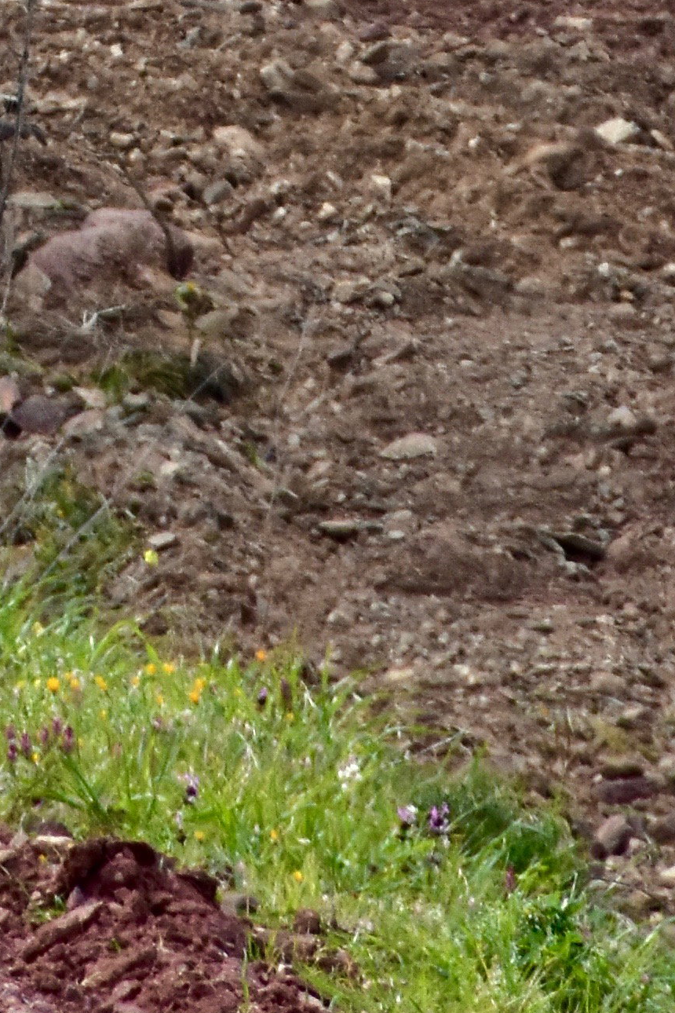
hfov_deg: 1.0
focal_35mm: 1395
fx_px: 39231
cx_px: -330
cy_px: -1321
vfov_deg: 1.5
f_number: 11
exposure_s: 1/500
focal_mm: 200
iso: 800
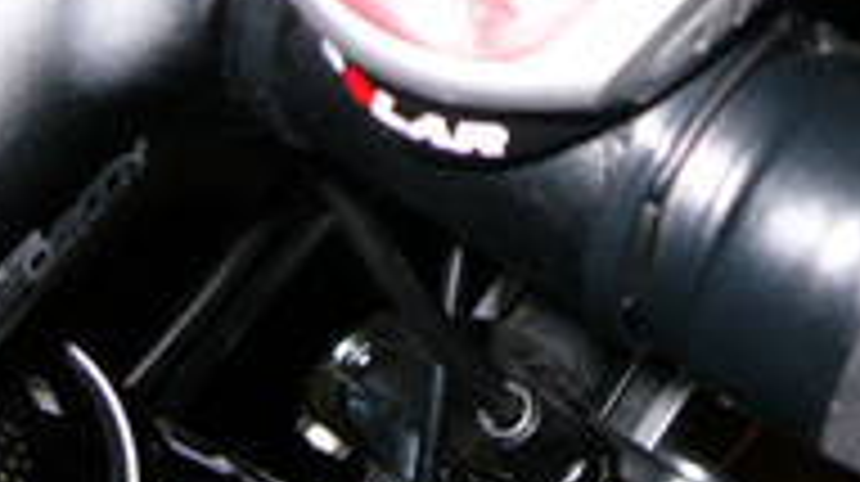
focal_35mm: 88
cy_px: -81
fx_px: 2005
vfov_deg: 13.4
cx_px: 599
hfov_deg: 24.1
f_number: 2.8
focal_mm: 5.8
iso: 100
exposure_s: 1/60
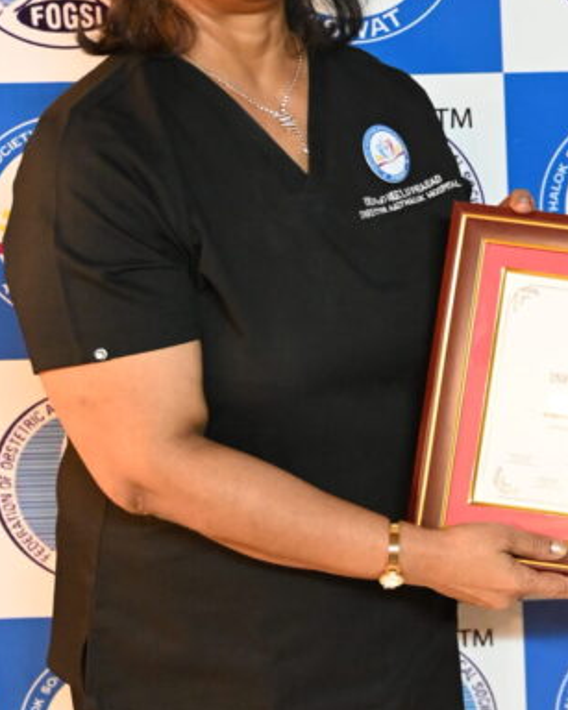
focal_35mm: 93
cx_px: 692
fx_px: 1955
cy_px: 246
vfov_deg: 20.5
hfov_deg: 15.9
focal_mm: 33
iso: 5600
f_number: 2.8
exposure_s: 1/60
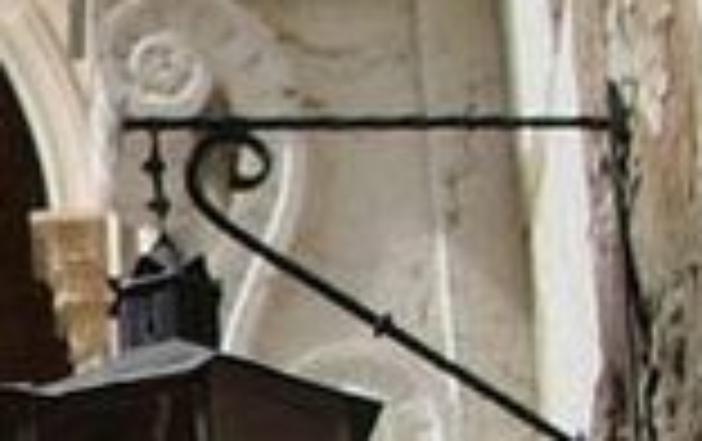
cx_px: -1260
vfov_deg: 5.5
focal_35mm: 240
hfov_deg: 7.8
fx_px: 4598
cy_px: 497
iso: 50
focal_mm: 5.8
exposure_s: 1/250
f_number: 4.3
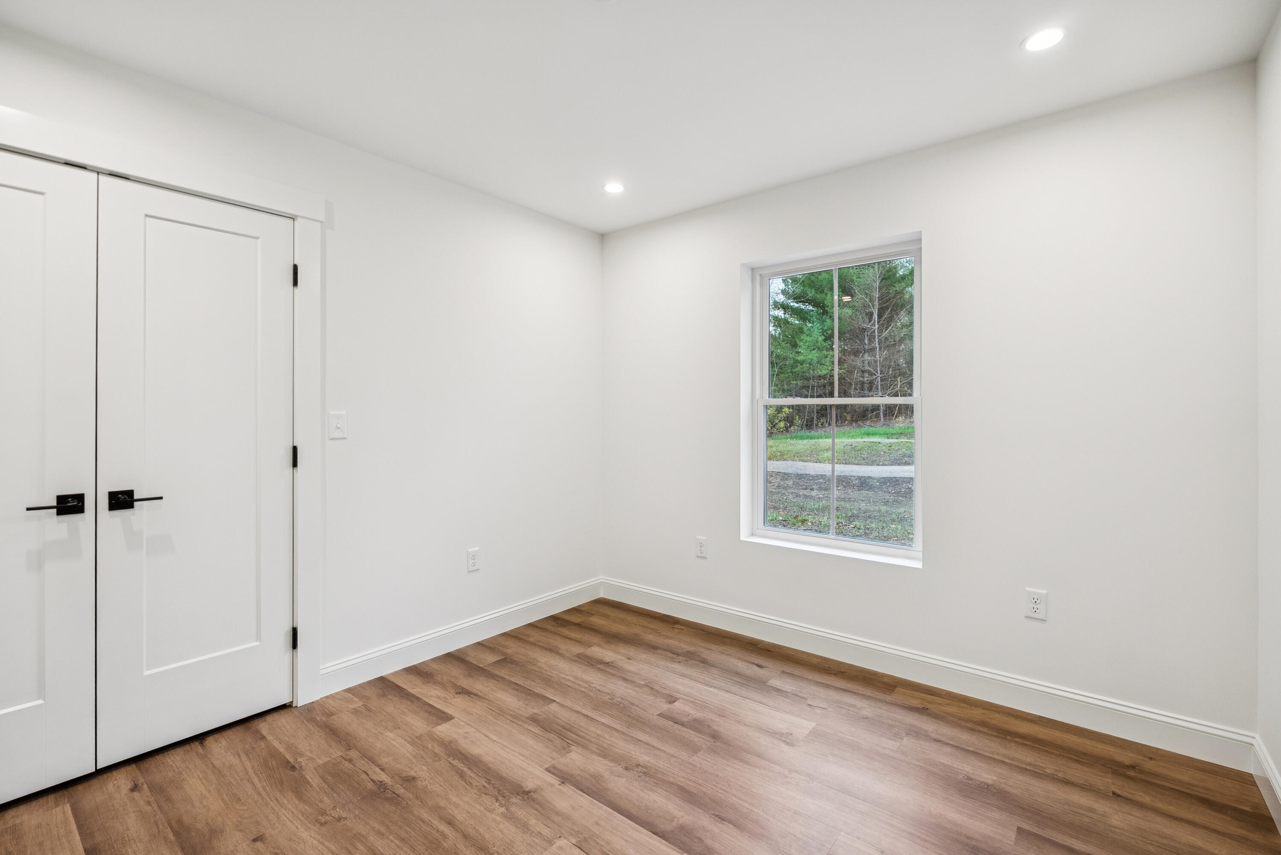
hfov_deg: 96.7
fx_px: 570
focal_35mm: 16
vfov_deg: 73.8
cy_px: 428
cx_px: 640
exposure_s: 1/40
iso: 320
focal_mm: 16
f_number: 4
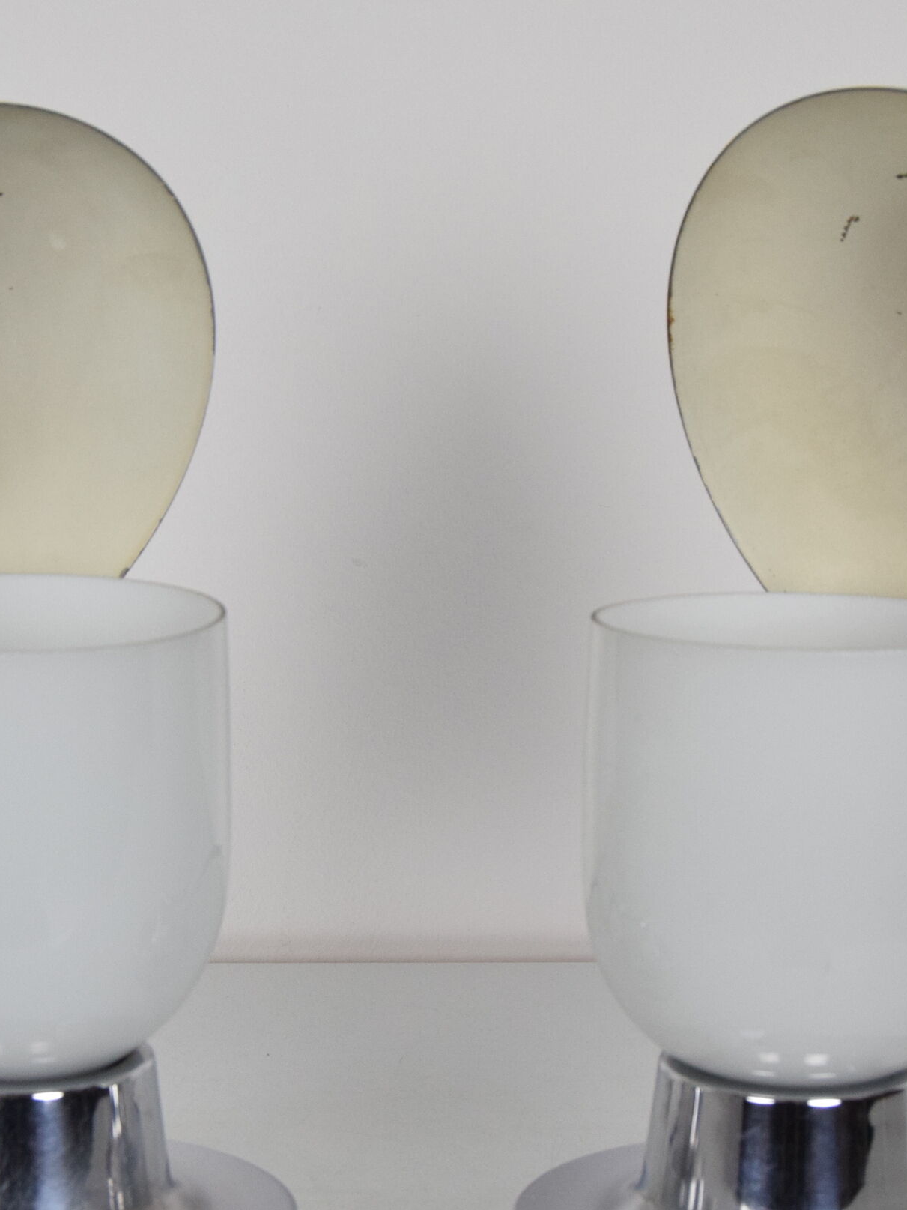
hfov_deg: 17.8
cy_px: 719
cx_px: 383
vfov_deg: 23.6
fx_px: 2896
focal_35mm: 83
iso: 1600
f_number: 8
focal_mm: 31
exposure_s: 1/250
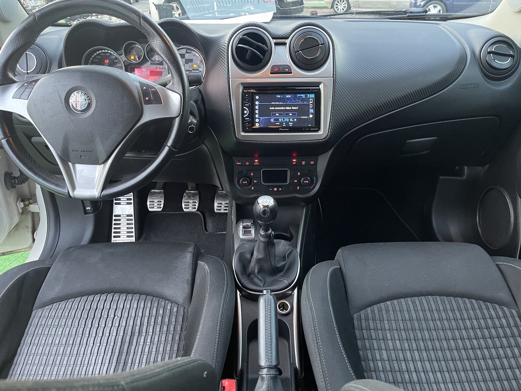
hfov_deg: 67.3
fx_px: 391
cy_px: 196
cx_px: 260
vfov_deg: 53.1
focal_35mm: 26
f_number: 1.6
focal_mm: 5.1
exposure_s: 1/50
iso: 500
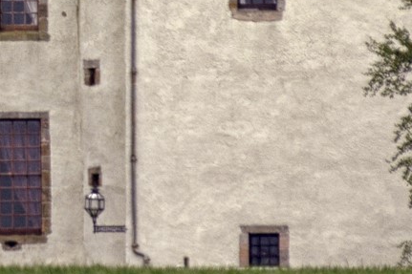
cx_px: -142
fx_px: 12594
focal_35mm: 1101
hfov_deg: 1.9
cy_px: -77
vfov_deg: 1.2
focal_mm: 195
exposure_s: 1/500
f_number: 5.6
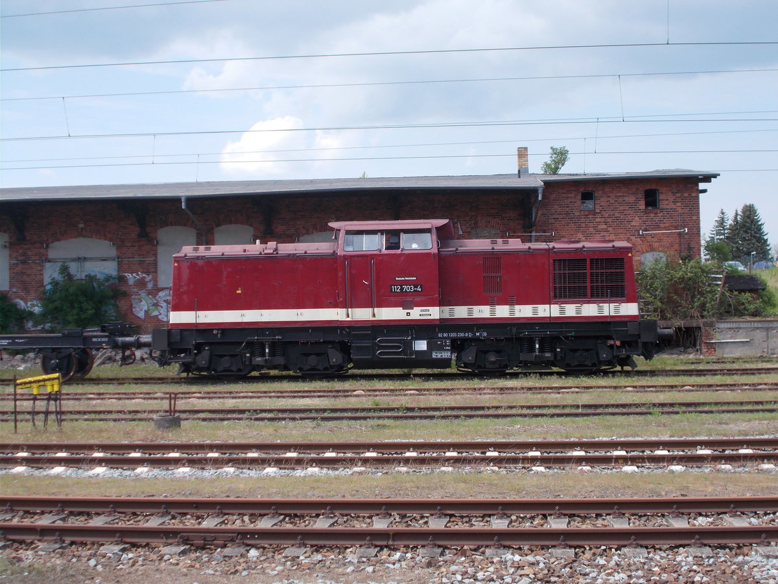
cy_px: 292
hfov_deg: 38.2
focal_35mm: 50
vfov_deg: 29.1
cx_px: 389
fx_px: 1124
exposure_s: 1/400
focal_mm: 9
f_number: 4.5
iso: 80
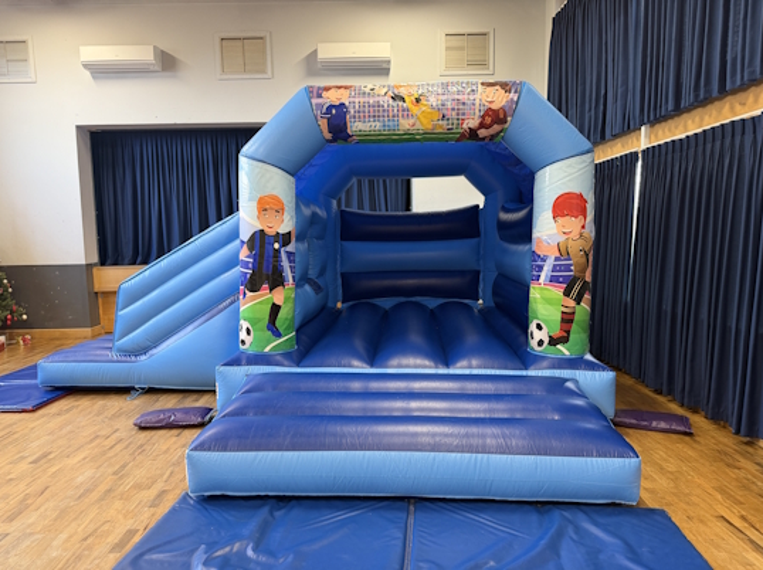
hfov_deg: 71.7
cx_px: 382
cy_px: 285
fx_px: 528
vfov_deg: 56.7
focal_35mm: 24
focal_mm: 6.76
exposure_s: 1/50
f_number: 1.78
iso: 200
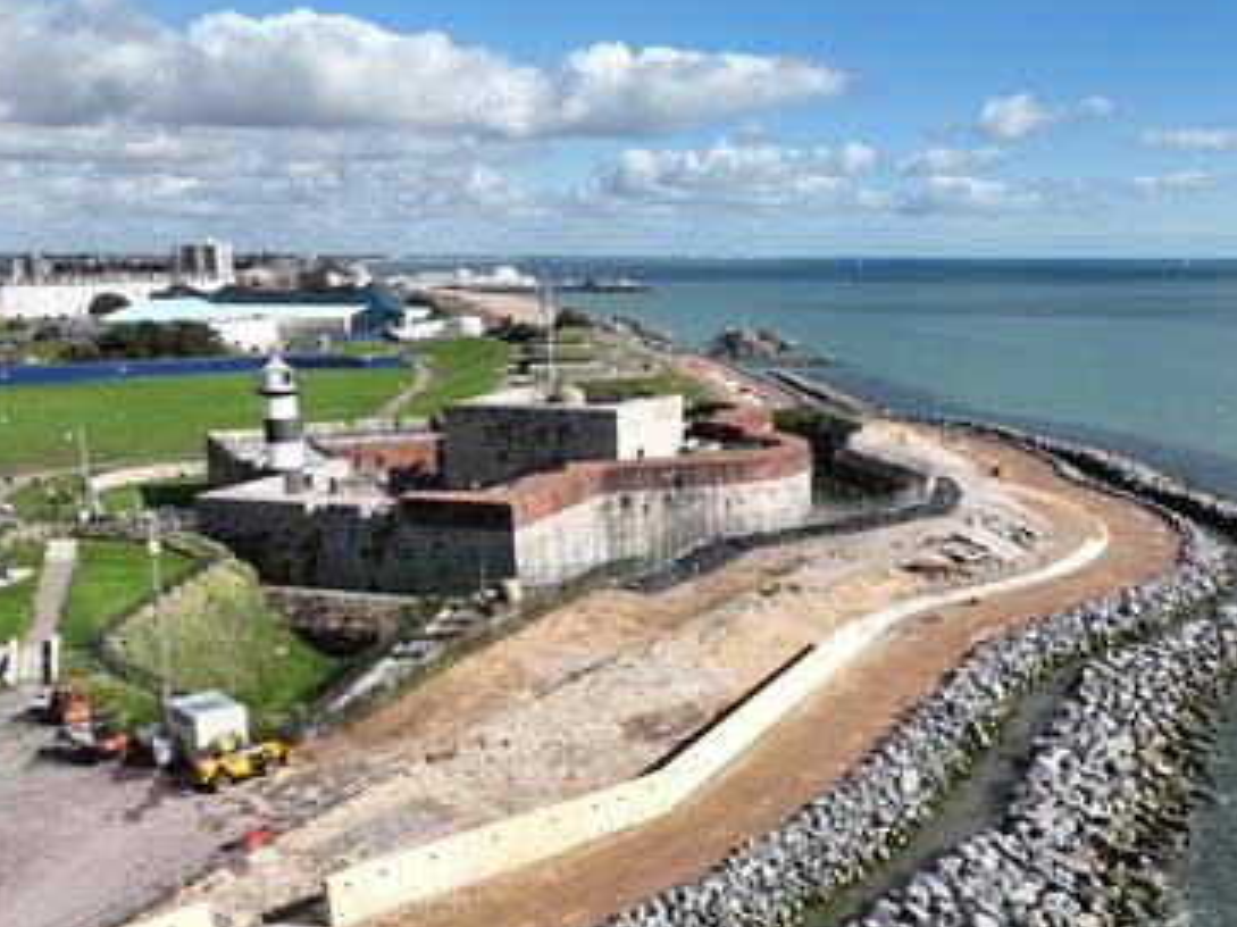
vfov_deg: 38.2
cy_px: 619
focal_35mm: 37
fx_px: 1322
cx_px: 751
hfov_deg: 49.8
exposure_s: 1/200
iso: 100
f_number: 2.8
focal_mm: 12.29
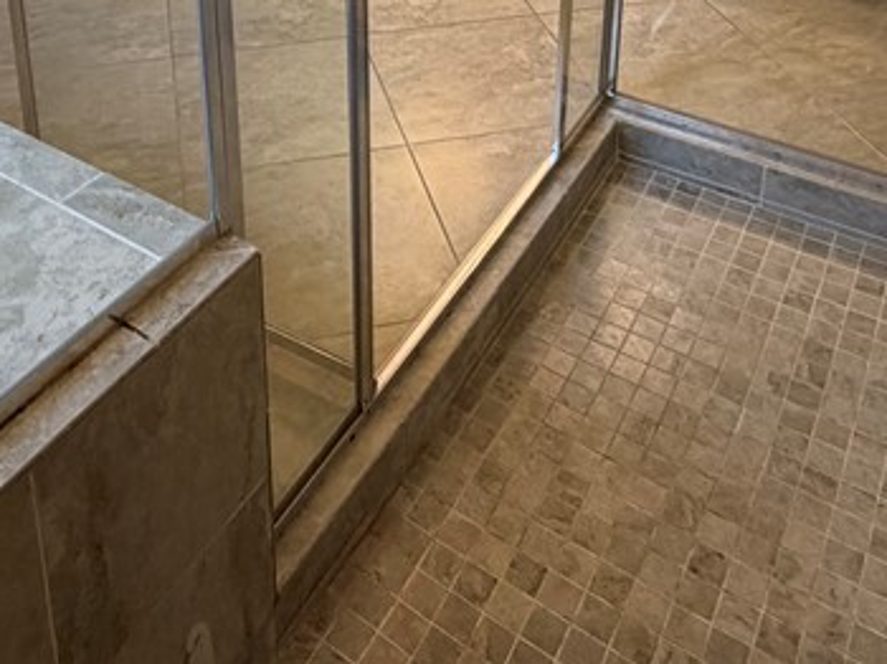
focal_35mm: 41
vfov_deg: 29.0
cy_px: -182
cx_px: 360
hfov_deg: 45.6
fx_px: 1050
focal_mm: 2.22
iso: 200
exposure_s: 1/120
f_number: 2.2
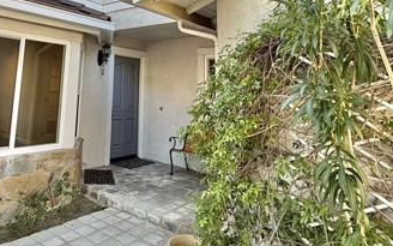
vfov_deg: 40.1
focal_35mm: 29
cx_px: 121
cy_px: 28
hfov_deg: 62.5
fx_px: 311
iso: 50
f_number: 2.2
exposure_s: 1/128
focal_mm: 2.22
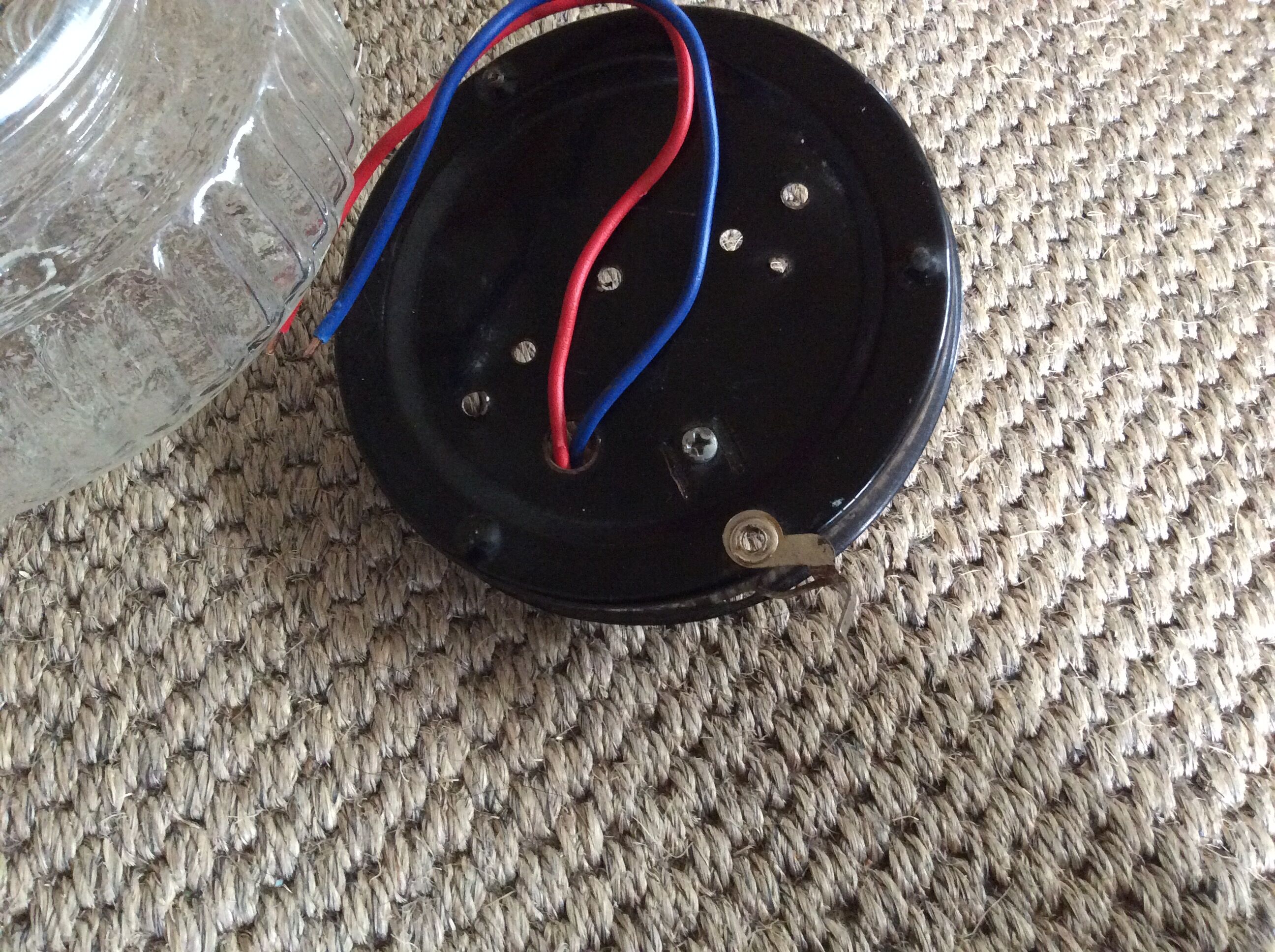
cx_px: 638
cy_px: 476
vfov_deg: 44.1
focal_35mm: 32
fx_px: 1177
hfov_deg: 56.9
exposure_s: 1/17
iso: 250
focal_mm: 3.3
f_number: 2.4
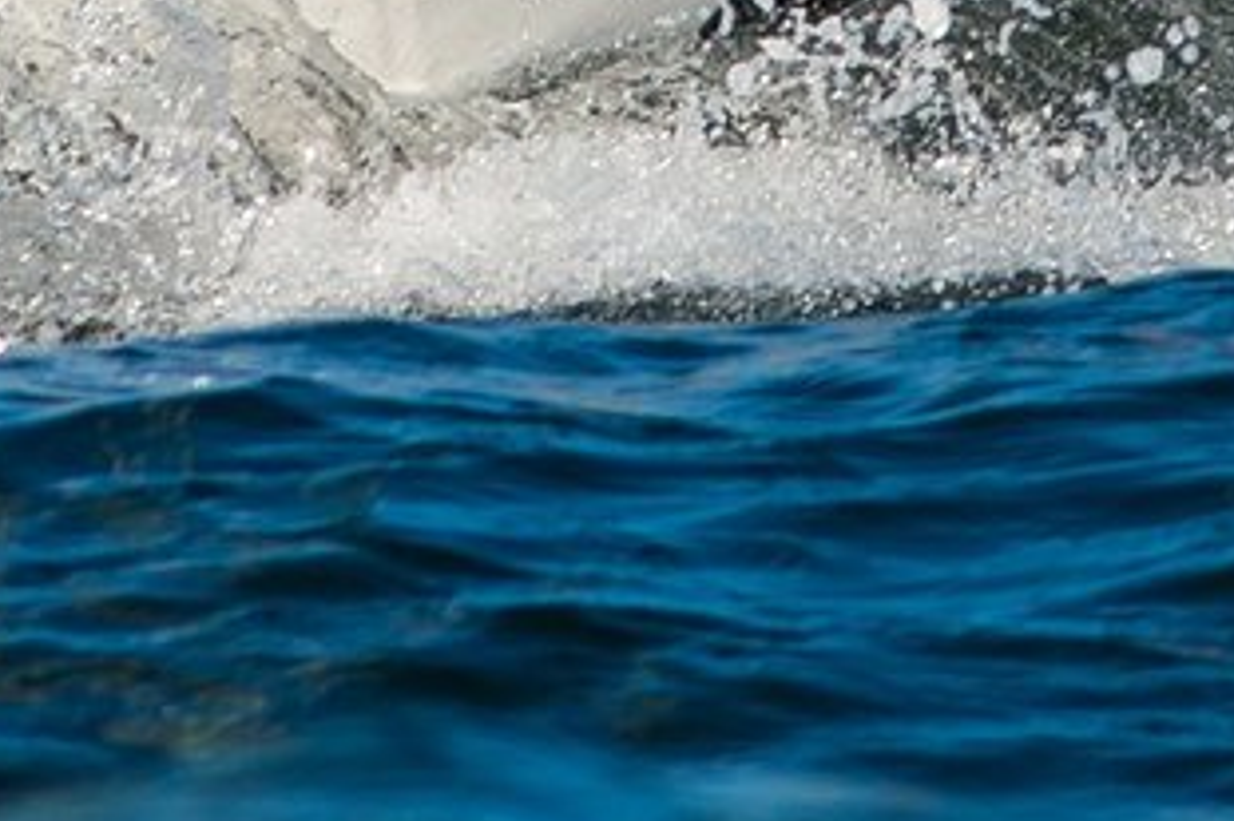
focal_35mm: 1855
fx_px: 63549
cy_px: -1452
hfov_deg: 1.1
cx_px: 516
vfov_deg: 0.7
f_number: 4.5
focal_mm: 300
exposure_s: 1/2500
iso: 200
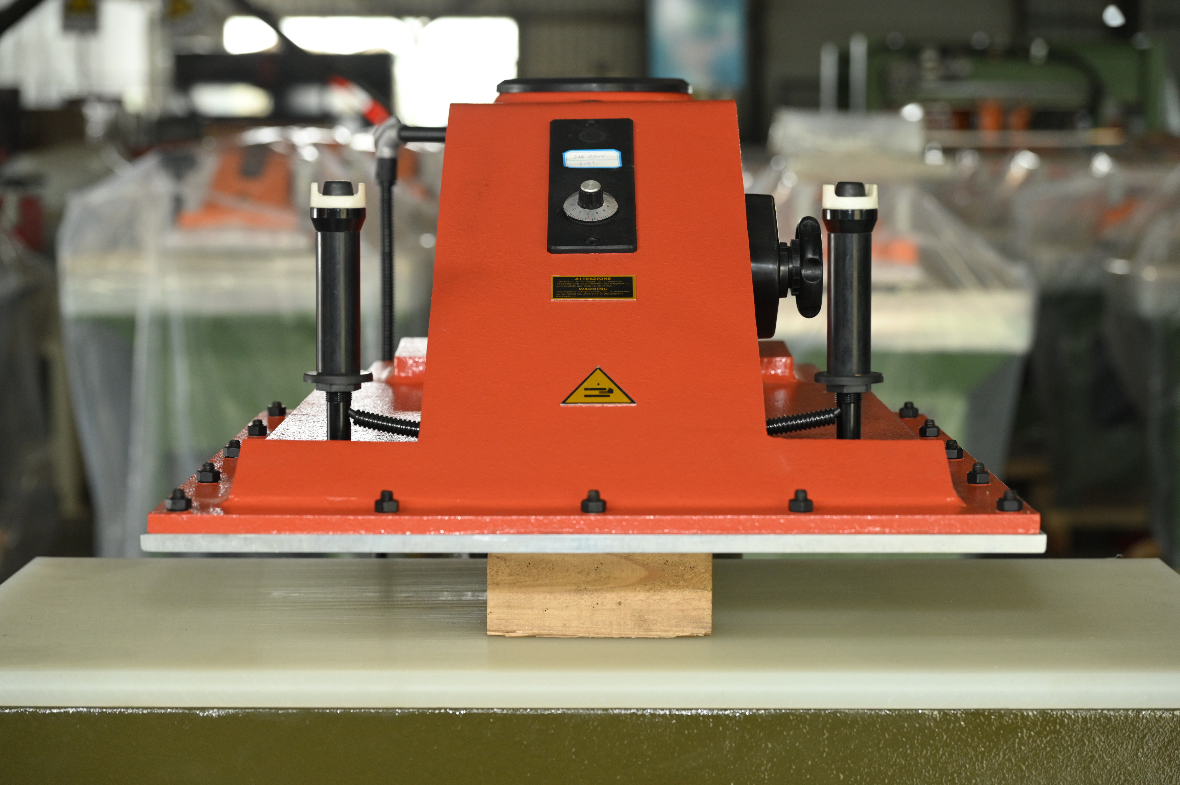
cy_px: 392
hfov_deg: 27.4
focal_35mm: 74
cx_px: 590
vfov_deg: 18.4
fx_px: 2424
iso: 2000
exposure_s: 1/100
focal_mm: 74
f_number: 4.5
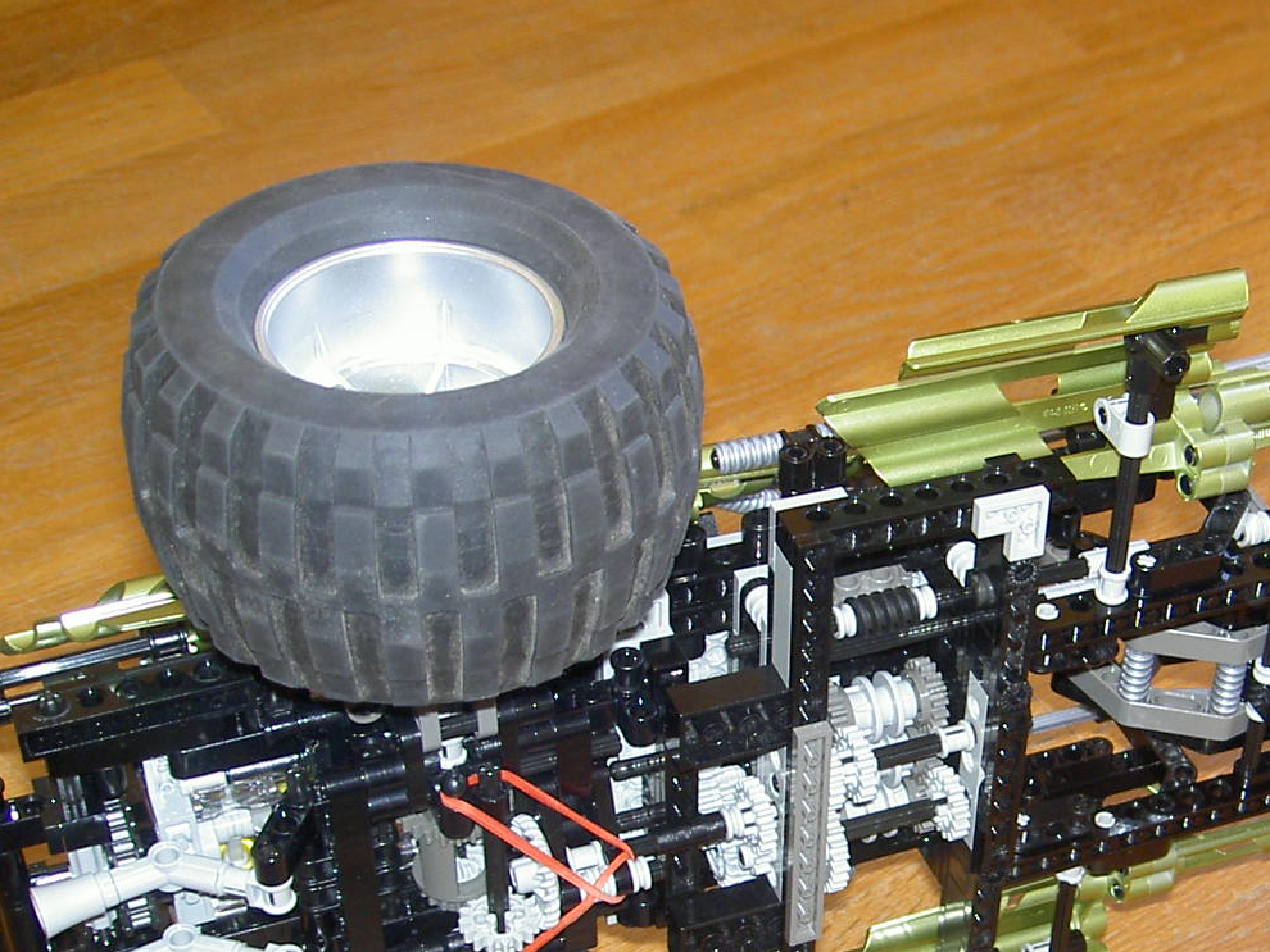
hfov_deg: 30.2
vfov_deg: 23.0
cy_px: 732
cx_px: 949
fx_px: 2312
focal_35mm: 63
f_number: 2.8
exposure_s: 1/59.5
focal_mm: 8
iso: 100
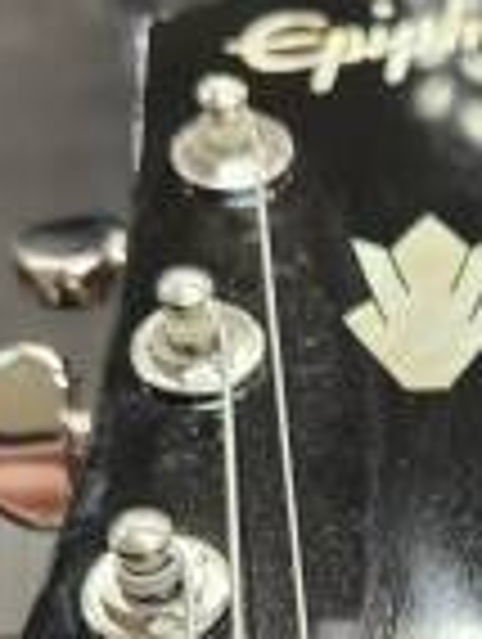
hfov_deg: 17.0
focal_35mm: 84
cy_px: 657
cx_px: 536
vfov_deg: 22.3
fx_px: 1555
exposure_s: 1/120
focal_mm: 5.54
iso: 250
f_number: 1.8
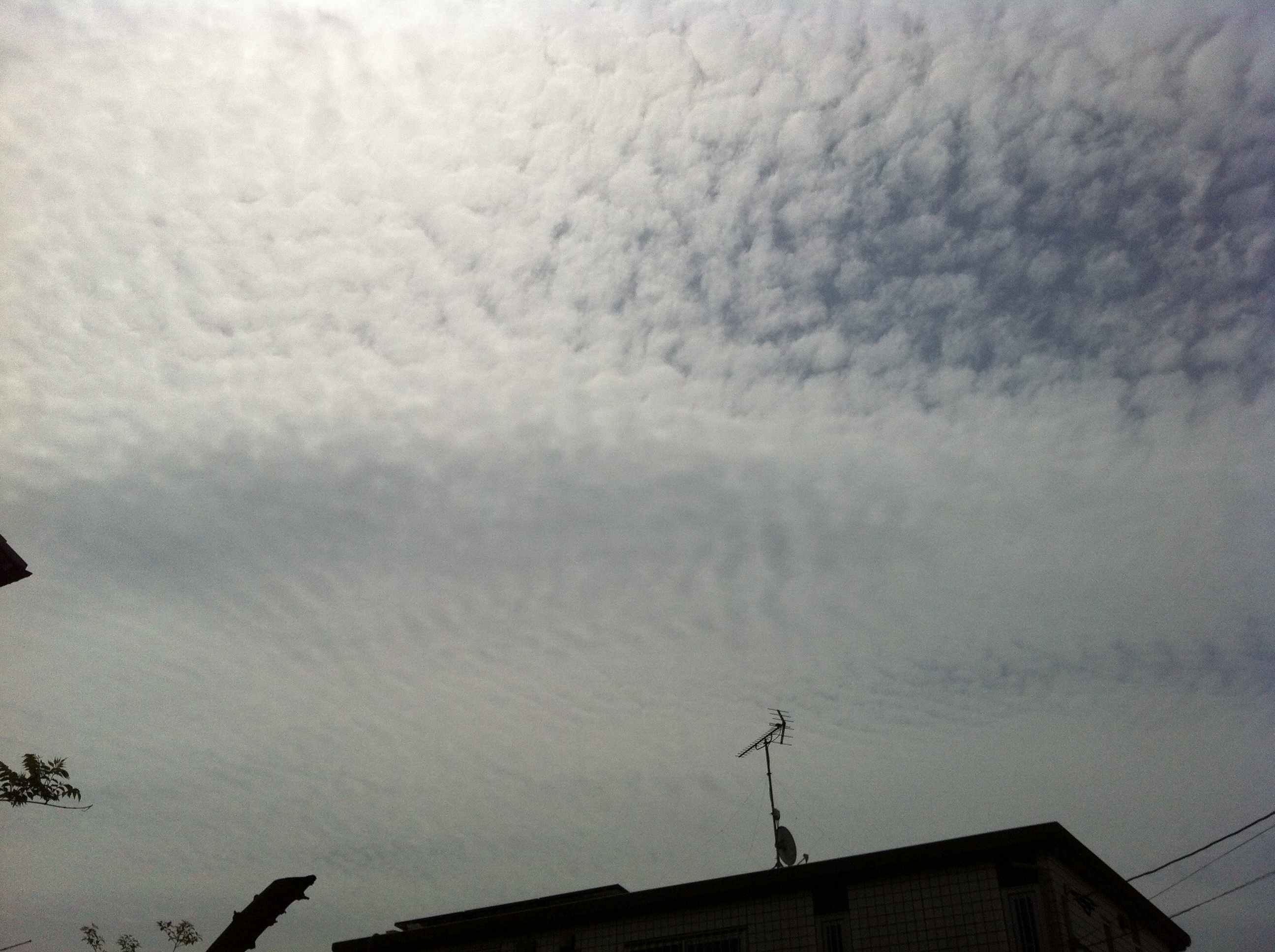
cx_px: 638
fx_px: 1287
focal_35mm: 35
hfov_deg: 52.7
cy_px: 476
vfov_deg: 40.6
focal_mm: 3.85
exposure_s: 1/15082
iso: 100
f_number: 2.8
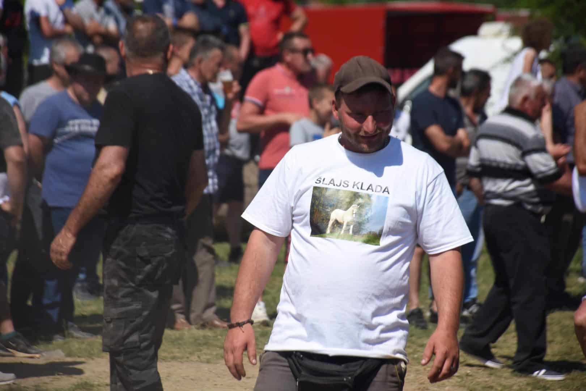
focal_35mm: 210
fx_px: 3418
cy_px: 196
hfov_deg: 9.8
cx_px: 293
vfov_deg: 6.5
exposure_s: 1/4000
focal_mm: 140
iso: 500
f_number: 5.6
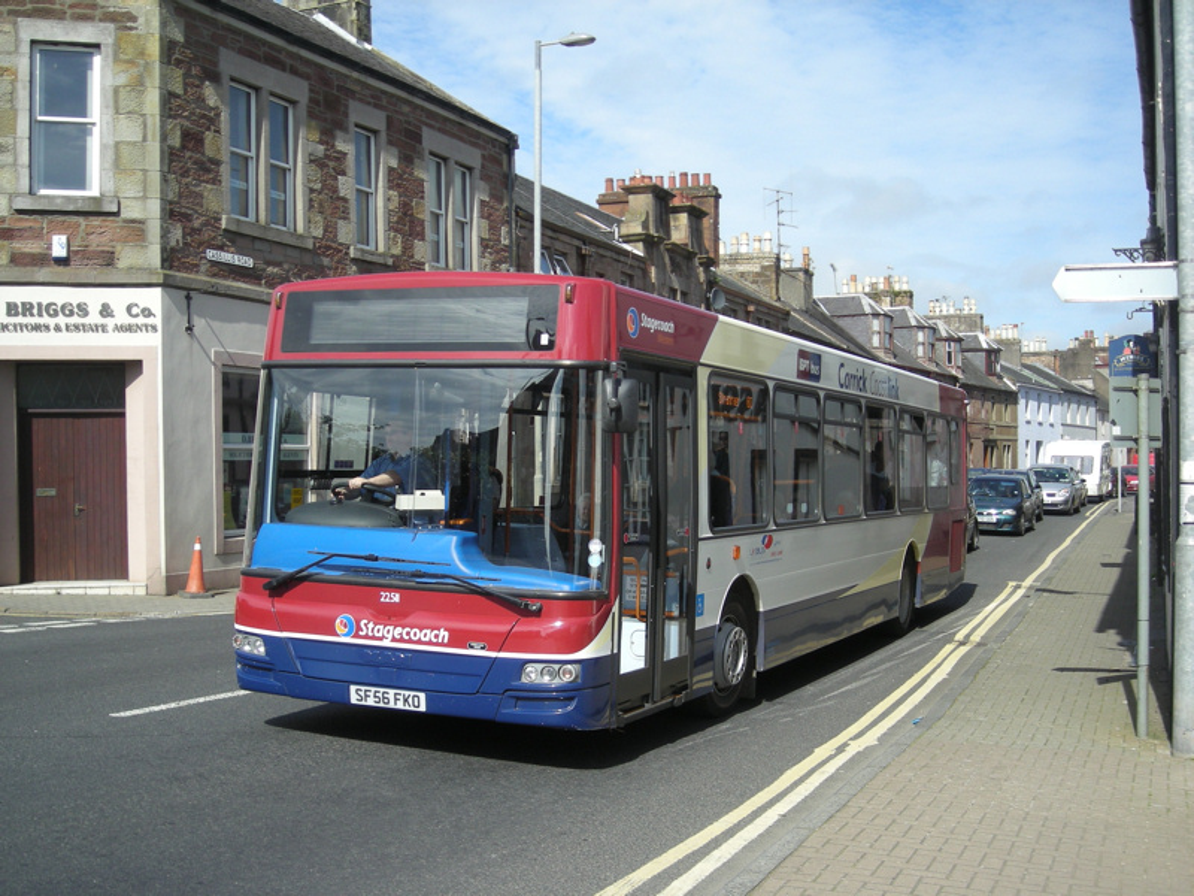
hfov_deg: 42.9
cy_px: 448
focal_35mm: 44
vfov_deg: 32.9
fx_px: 1518
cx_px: 597
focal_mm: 7.1
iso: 50
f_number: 3.1
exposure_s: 1/661
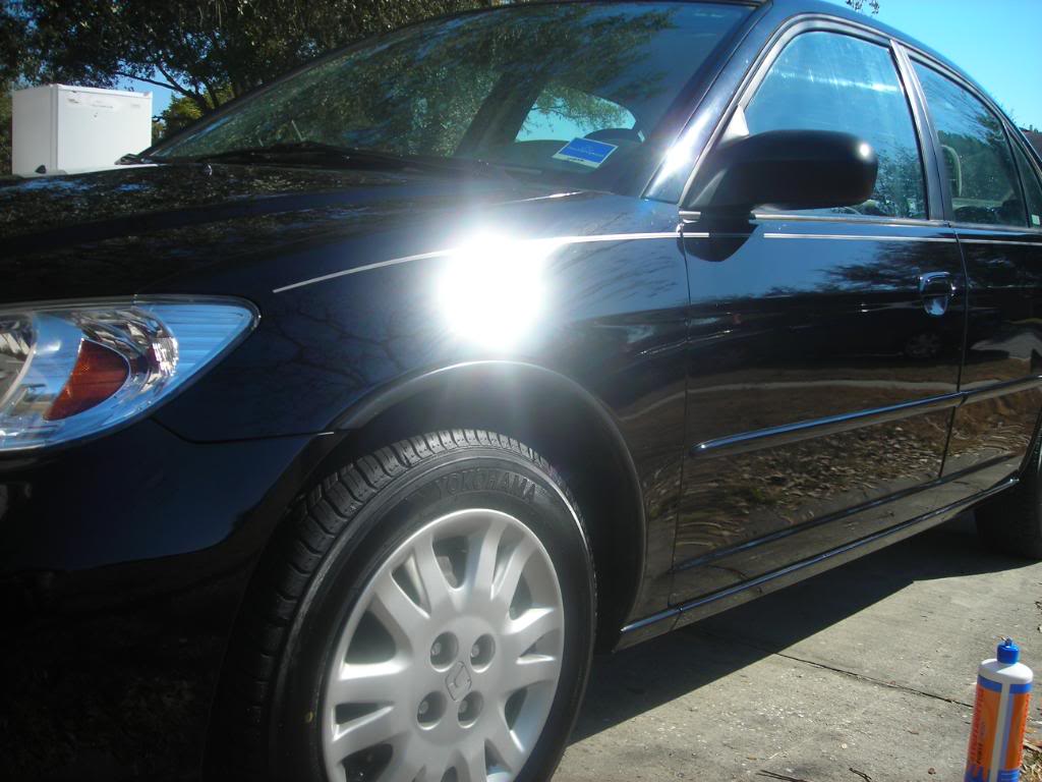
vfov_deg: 37.7
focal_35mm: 38
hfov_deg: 49.0
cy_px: 391
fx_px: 1144
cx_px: 521
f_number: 6.4
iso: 50
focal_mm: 6.3
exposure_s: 1/136
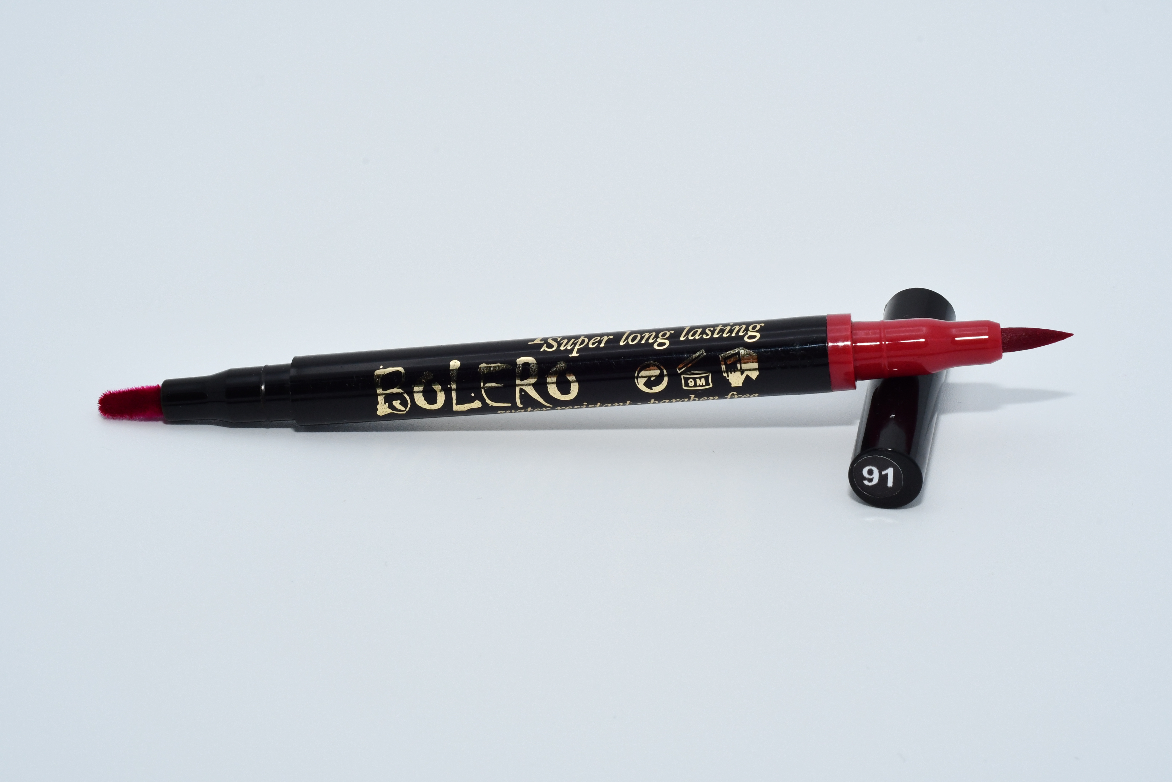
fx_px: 2474
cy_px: 388
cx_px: 590
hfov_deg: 26.7
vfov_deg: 17.9
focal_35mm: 76
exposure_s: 1/250
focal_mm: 50
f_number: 18
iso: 800
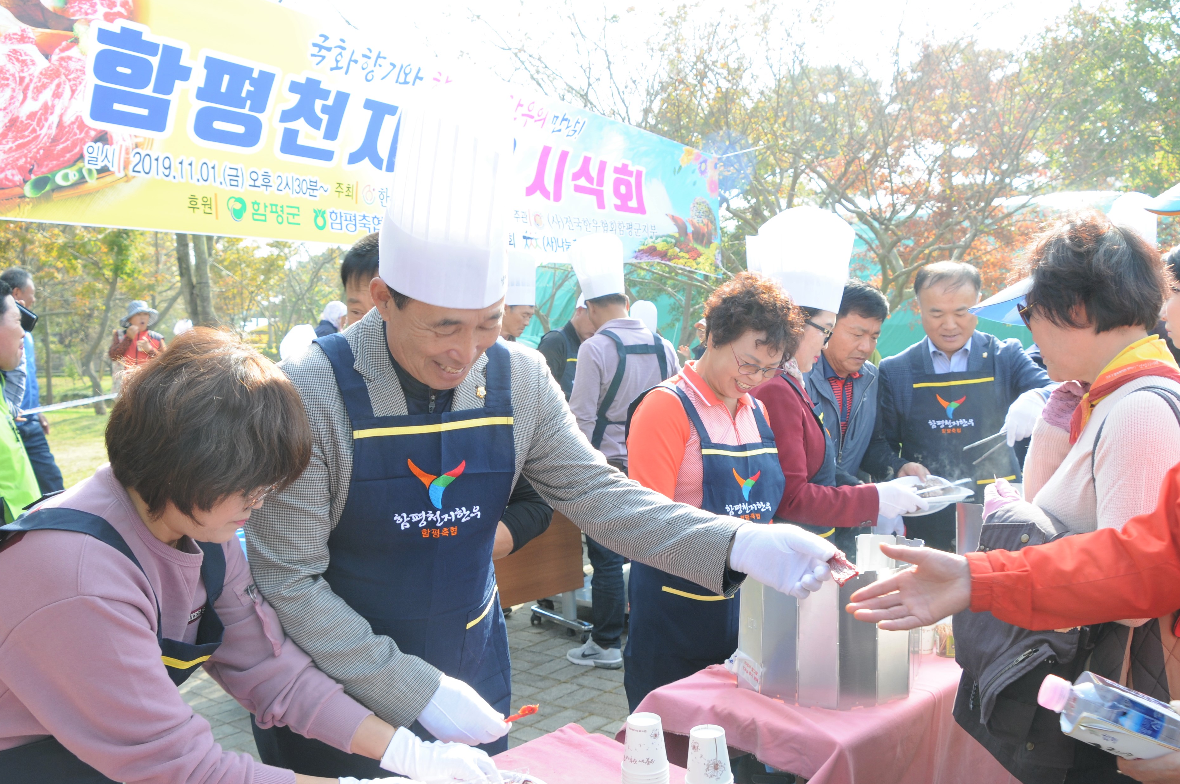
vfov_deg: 42.2
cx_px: 597
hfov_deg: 60.3
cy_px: 424
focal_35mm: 31
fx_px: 1015
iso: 200
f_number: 5.6
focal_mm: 18
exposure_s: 1/125
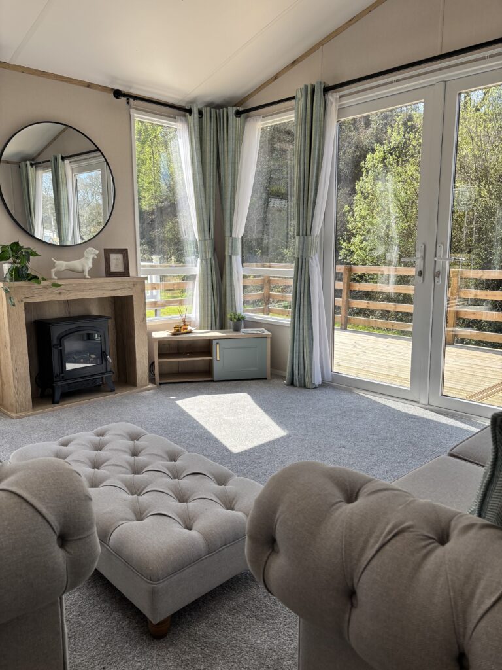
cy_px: 335
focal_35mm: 26
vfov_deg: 67.3
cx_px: 251
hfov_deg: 53.1
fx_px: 503
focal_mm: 5.96
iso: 50
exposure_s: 1/732
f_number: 1.6
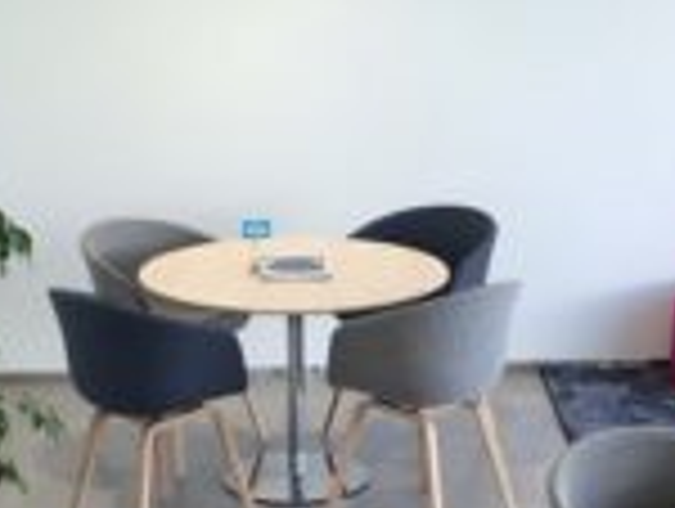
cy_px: 593
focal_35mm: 80
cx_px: 346
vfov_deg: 17.7
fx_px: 1562
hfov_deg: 24.4
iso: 32
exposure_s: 1/135
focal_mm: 4.12
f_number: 2.2
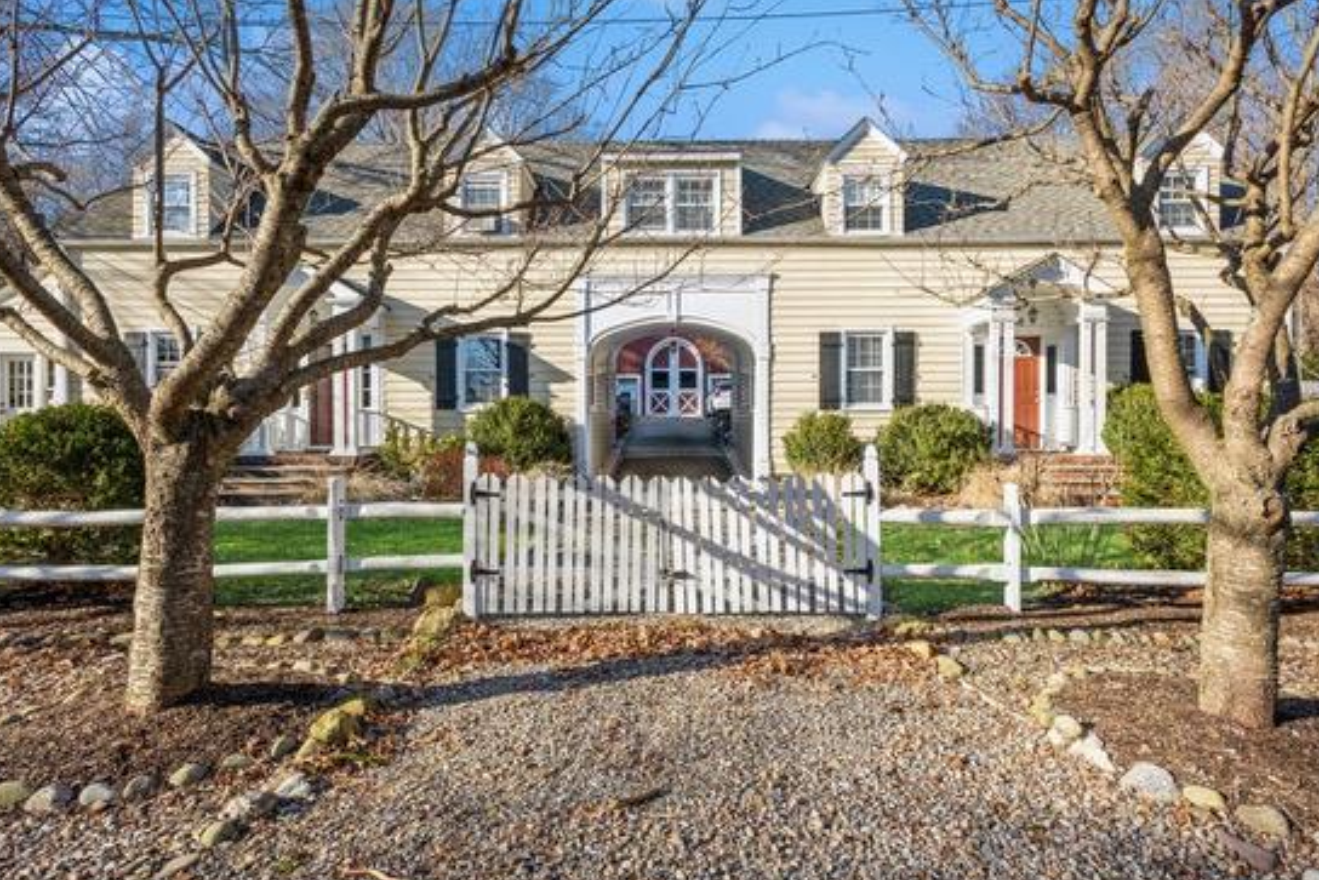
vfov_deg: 61.9
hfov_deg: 84.0
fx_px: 733
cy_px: 418
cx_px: 667
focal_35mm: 20
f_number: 8
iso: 200
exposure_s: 1/80
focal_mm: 17
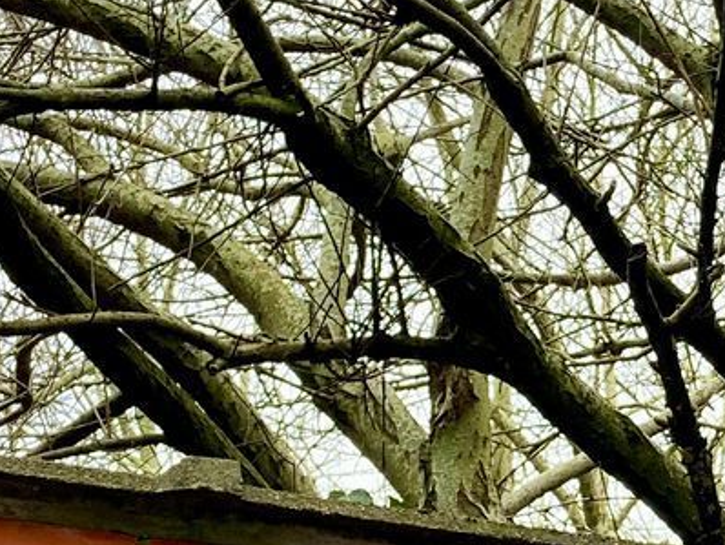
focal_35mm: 130
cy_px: 323
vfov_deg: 11.4
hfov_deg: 14.9
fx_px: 2724
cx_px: 710
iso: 50
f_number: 1.8
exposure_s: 1/121
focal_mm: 3.99
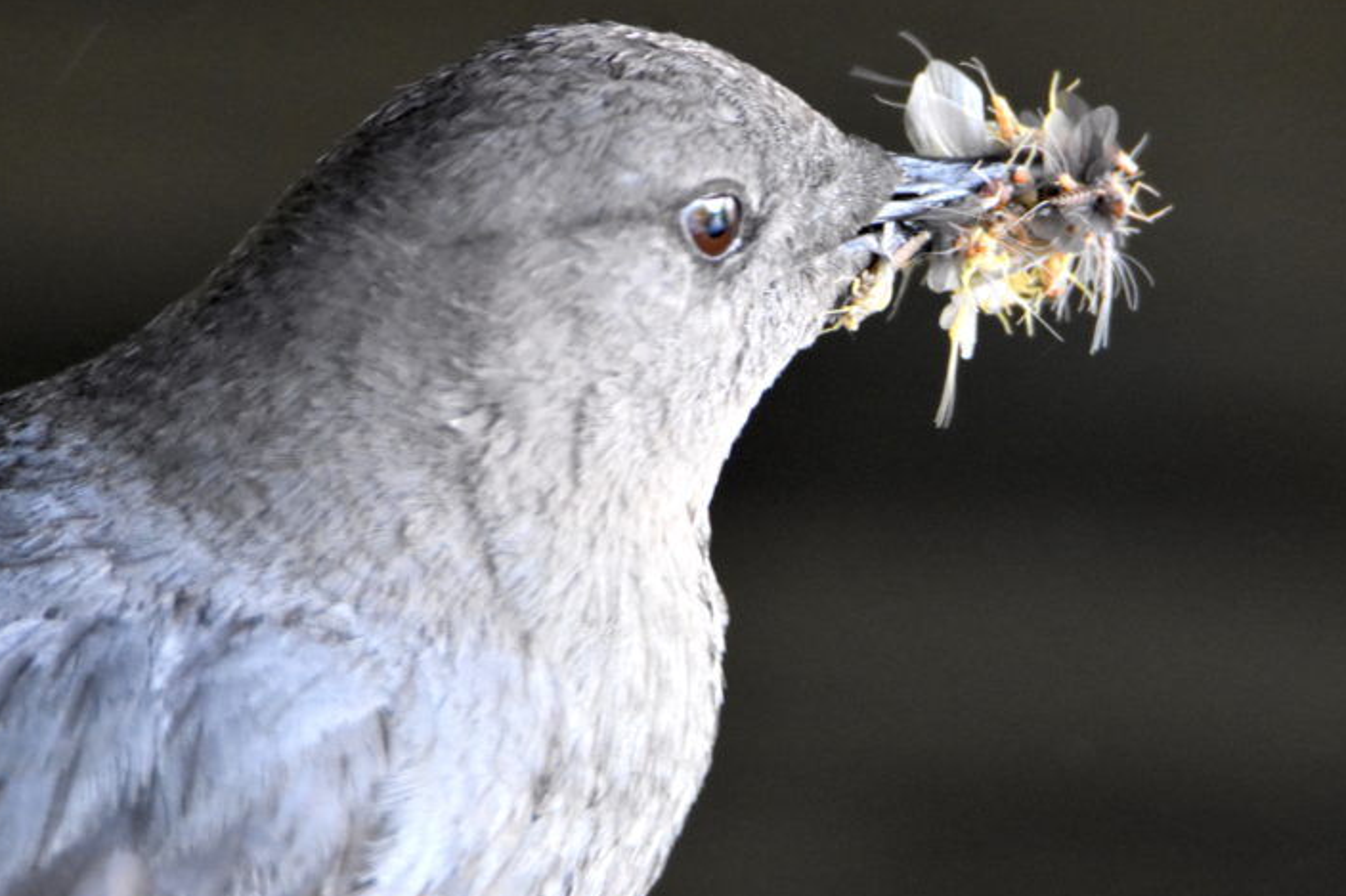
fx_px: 48965
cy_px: 309
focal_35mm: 1310
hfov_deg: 1.6
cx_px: 774
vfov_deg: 1.0
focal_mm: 600
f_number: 6.3
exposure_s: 1/100
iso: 3200
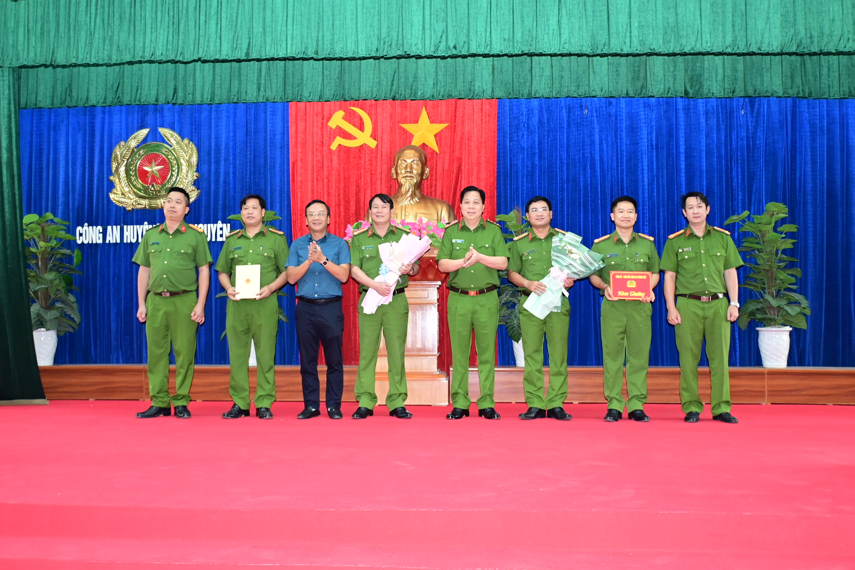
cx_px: 428
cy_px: 285
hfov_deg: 55.8
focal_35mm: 34
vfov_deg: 38.9
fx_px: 807
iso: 1600
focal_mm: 23
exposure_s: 1/200
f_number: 4.5
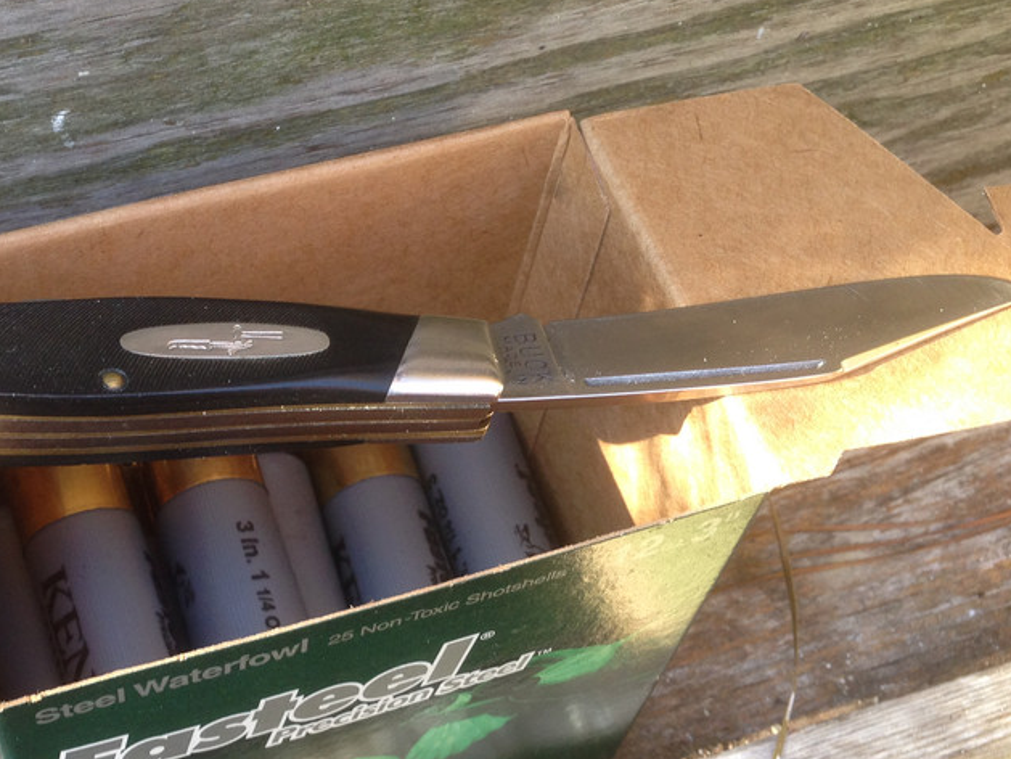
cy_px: 466
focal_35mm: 56
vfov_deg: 26.0
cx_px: 250
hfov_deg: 33.6
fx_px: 1636
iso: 64
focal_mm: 4.12
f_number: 2.4
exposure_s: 1/60
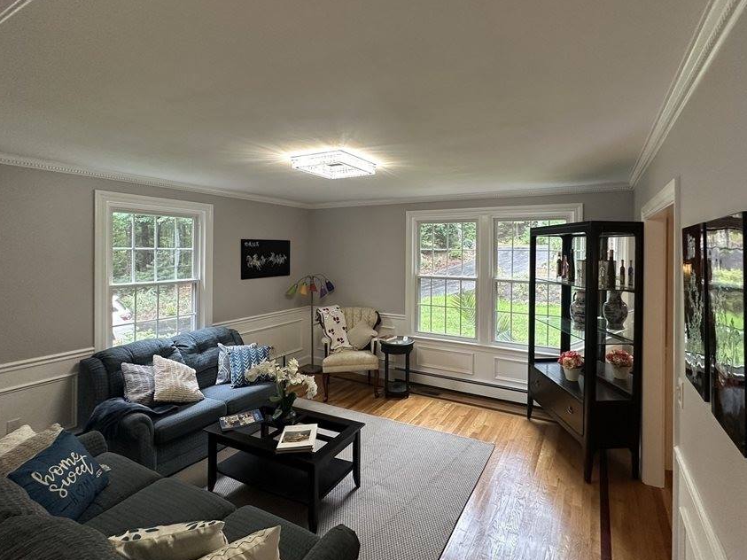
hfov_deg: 90.7
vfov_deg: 74.5
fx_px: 367
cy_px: 251
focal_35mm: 17
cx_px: 415
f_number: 2.2
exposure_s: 1/99
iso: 320
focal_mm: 2.22
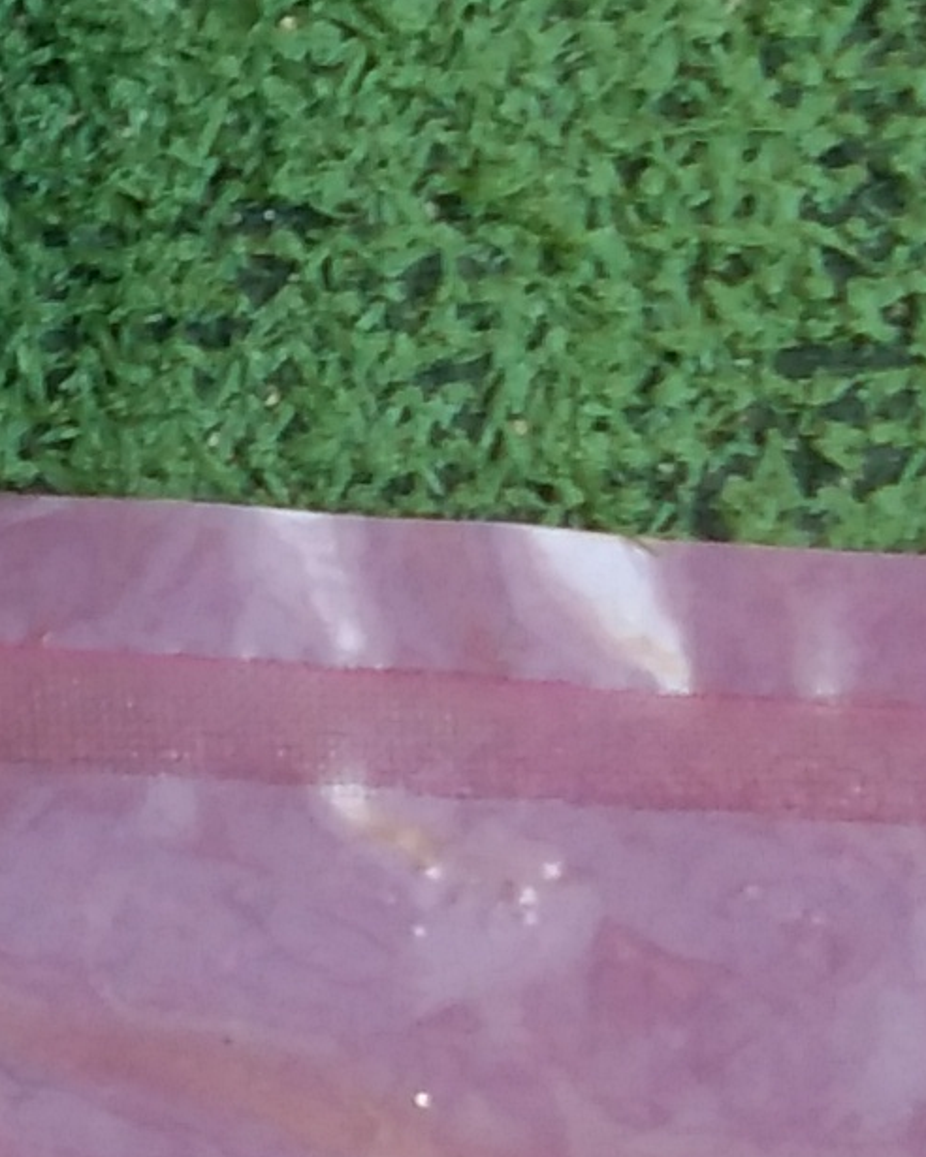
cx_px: -772
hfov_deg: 7.6
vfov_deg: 9.7
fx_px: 6783
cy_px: 350
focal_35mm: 198
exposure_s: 1/50
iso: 185
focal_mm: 3.65
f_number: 2.2
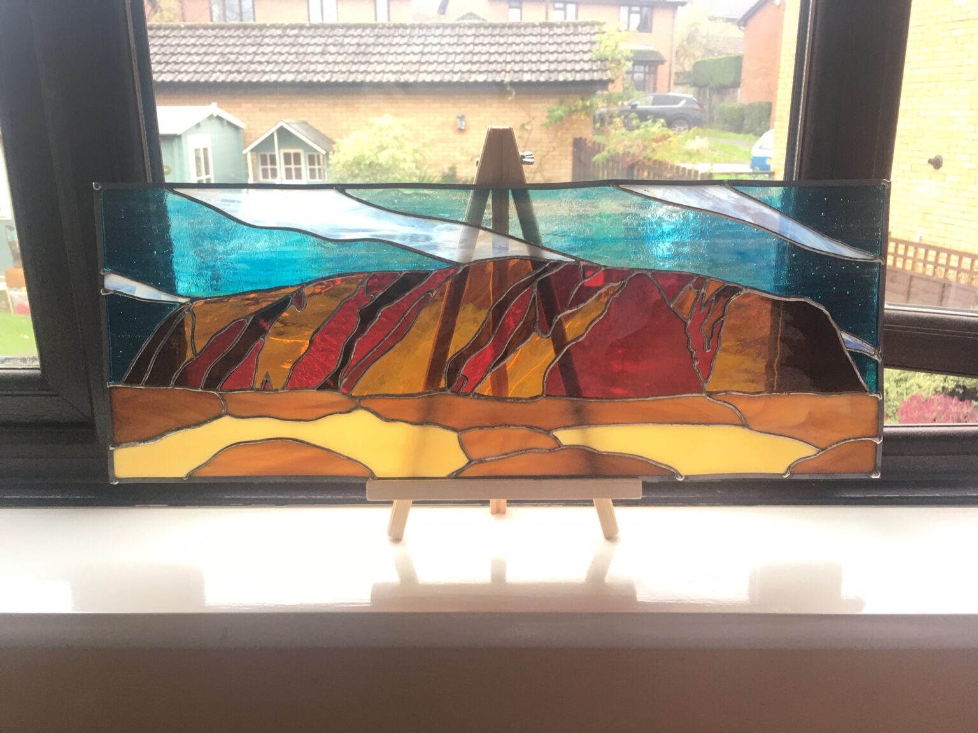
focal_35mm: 29
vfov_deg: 48.2
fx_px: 819
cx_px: 489
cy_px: 366
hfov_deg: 61.7
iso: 50
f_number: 2.2
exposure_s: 1/33
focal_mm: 4.15
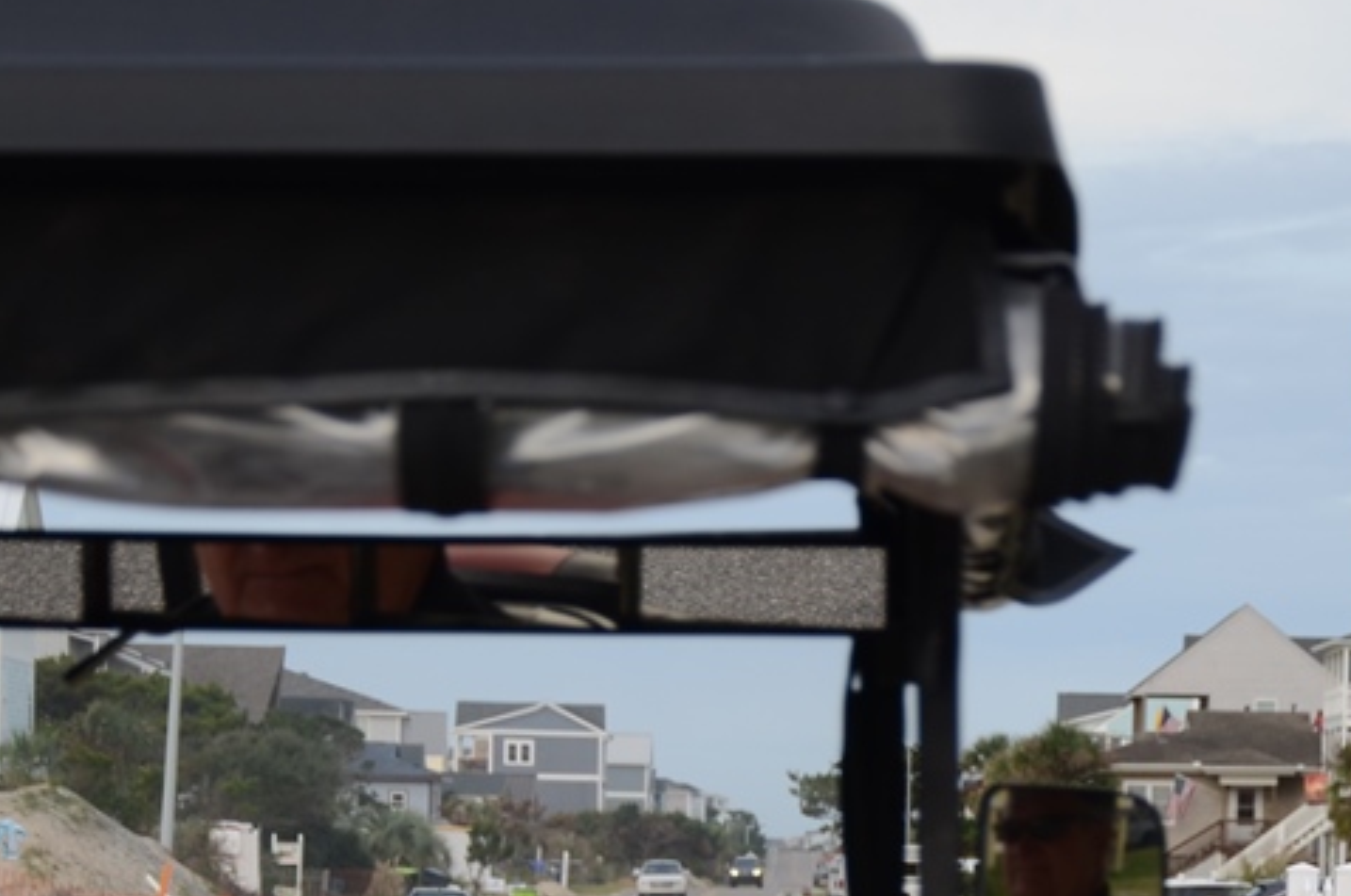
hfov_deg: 9.2
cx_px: 777
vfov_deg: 6.1
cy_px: 972
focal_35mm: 224
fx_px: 8392
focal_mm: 58
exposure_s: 1/160
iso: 100
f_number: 5
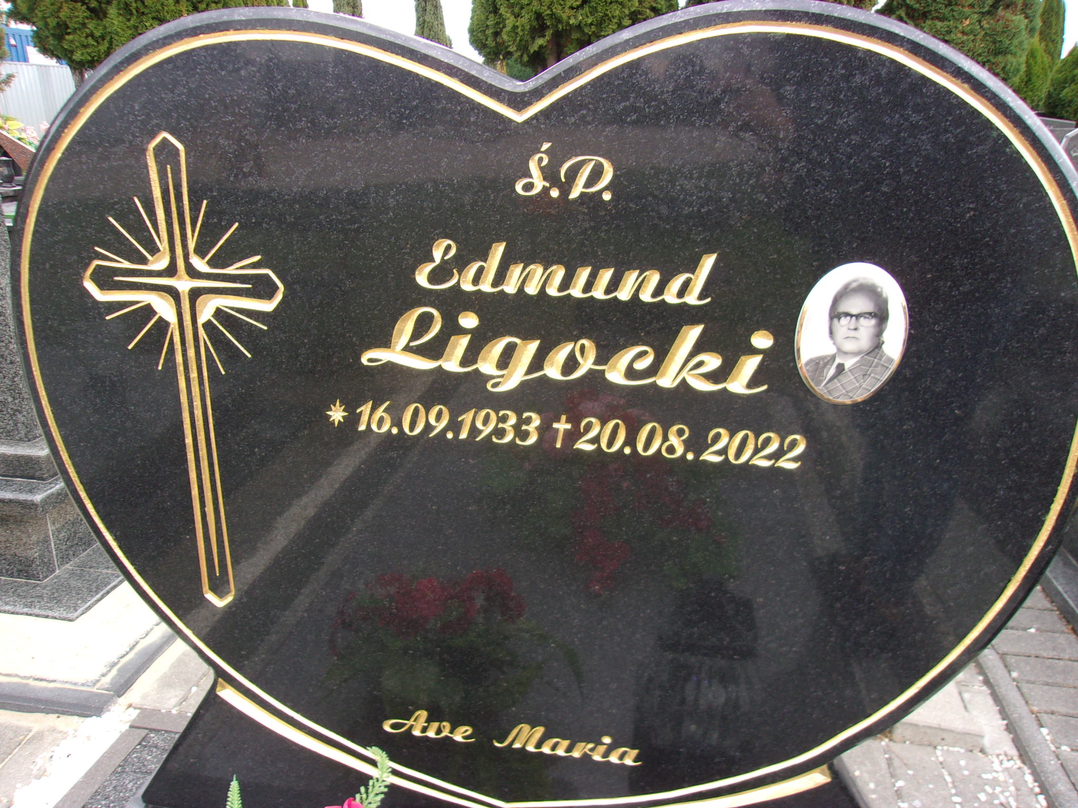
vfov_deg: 51.4
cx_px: 539
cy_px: 404
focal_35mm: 27
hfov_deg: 65.3
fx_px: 841
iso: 80
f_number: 3
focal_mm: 4.9
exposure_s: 1/80
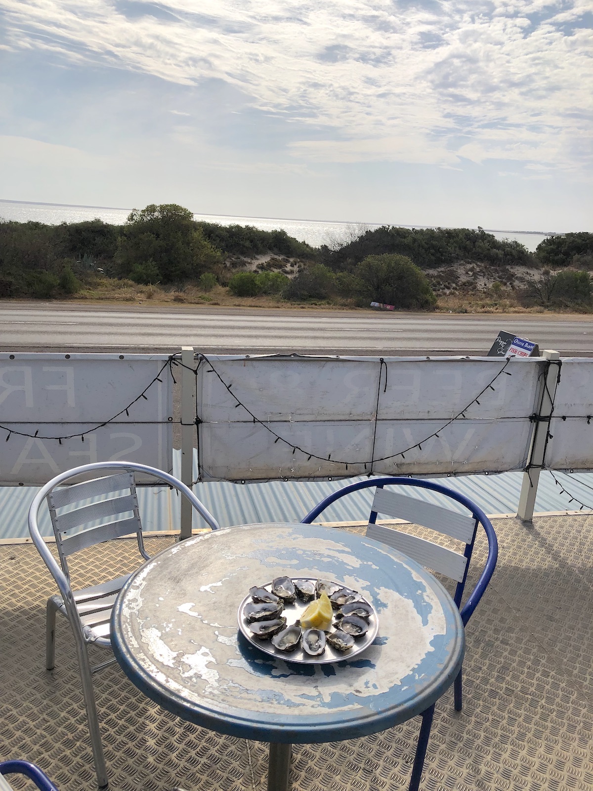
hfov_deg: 49.7
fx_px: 640
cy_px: 396
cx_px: 296
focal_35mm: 28
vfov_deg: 63.4
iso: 20
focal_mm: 3.99
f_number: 1.8
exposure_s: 1/5348
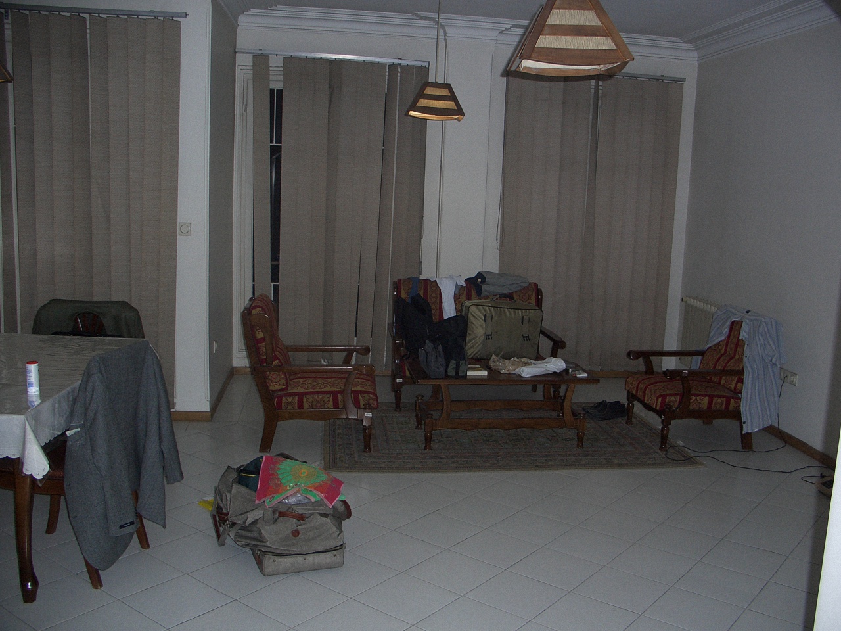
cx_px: 420
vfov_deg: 42.9
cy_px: 316
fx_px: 802
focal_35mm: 33
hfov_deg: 55.4
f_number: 2.8
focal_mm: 7.1
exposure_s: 1/60
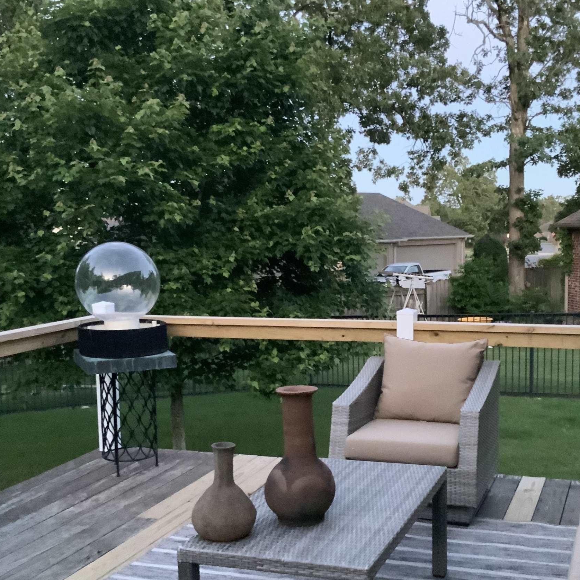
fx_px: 891
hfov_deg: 35.9
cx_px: 362
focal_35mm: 47
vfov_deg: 35.9
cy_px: 354
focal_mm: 3
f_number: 1.8
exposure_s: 1/30
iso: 500
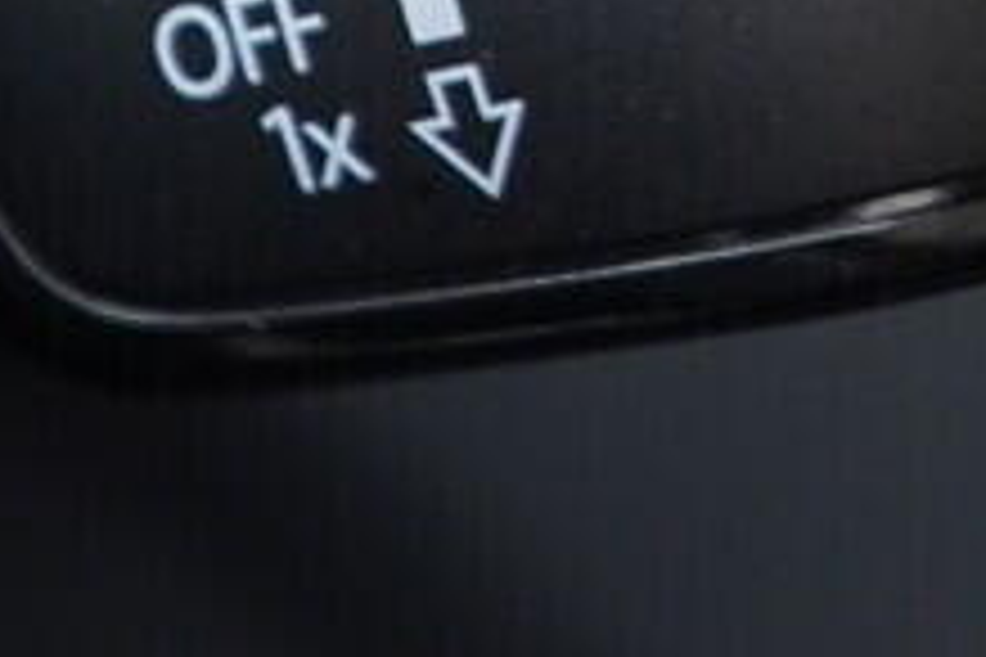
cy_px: -382
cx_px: 608
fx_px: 6491
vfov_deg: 5.7
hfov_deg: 8.7
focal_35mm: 237
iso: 400
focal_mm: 24
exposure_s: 1/40
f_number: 2.8
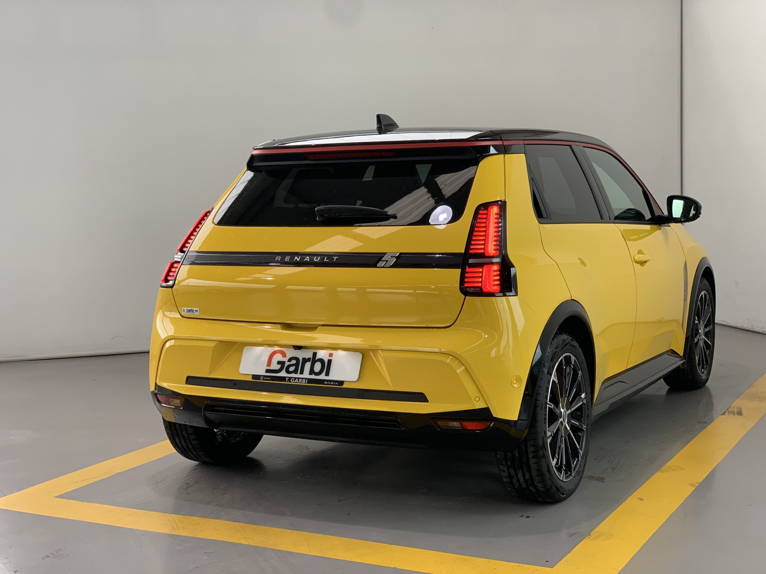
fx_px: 1151
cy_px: 287
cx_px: 383
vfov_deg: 28.0
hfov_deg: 36.8
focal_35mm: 52
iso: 100
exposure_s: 1/122
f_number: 2.4
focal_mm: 6
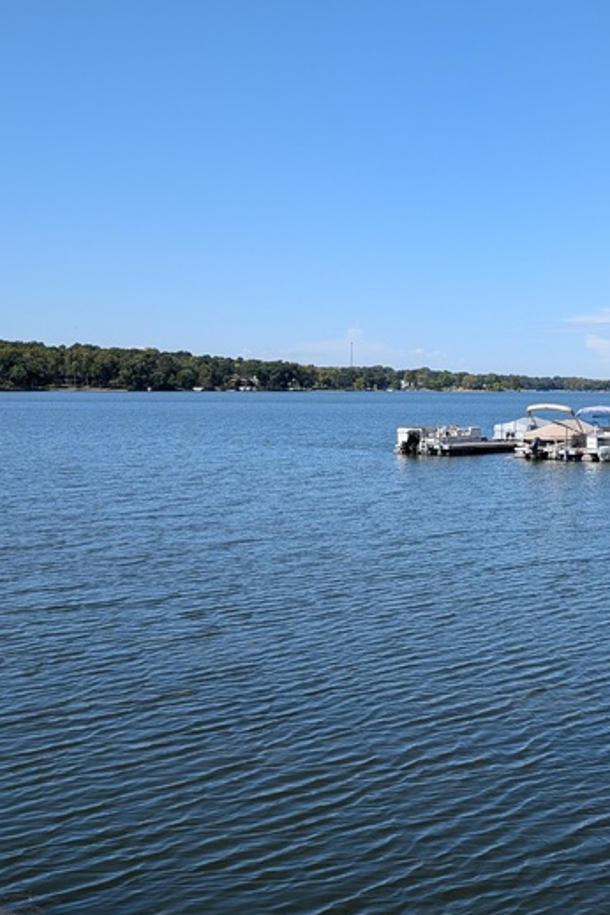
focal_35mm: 52
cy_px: 354
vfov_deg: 38.0
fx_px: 1322
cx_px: 472
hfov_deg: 25.6
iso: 20
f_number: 1.68
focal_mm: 6.9
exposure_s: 1/1159
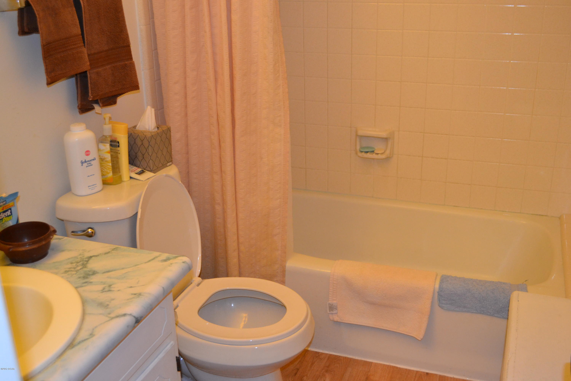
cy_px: 190
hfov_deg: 49.6
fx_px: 619
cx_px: 286
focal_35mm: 39
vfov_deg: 34.2
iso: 1400
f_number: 4.2
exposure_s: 1/60
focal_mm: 26
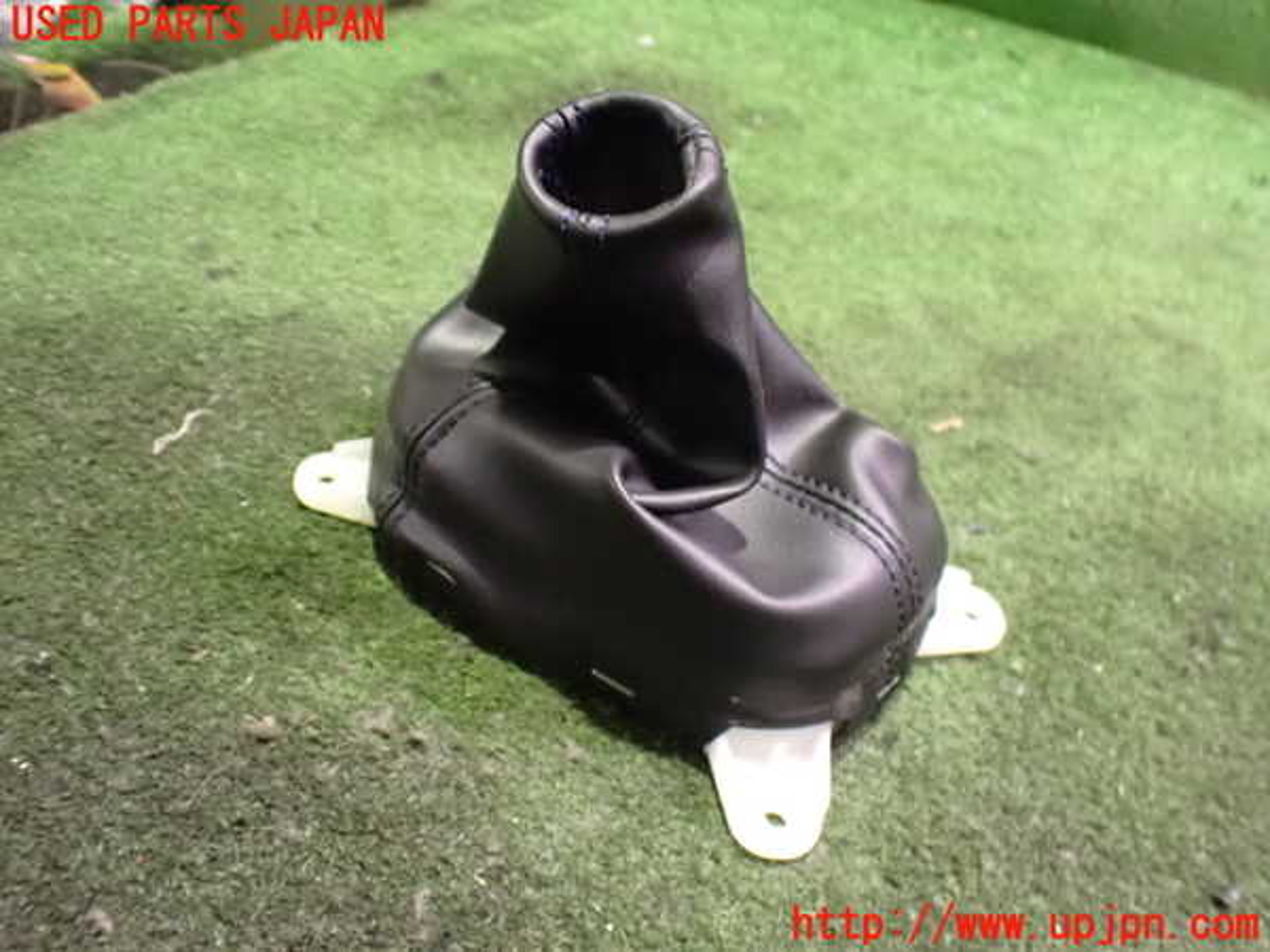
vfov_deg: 46.8
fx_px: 1101
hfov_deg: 60.0
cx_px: 635
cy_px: 476
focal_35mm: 30
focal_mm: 5.4
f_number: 2.3
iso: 1600
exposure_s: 1/20
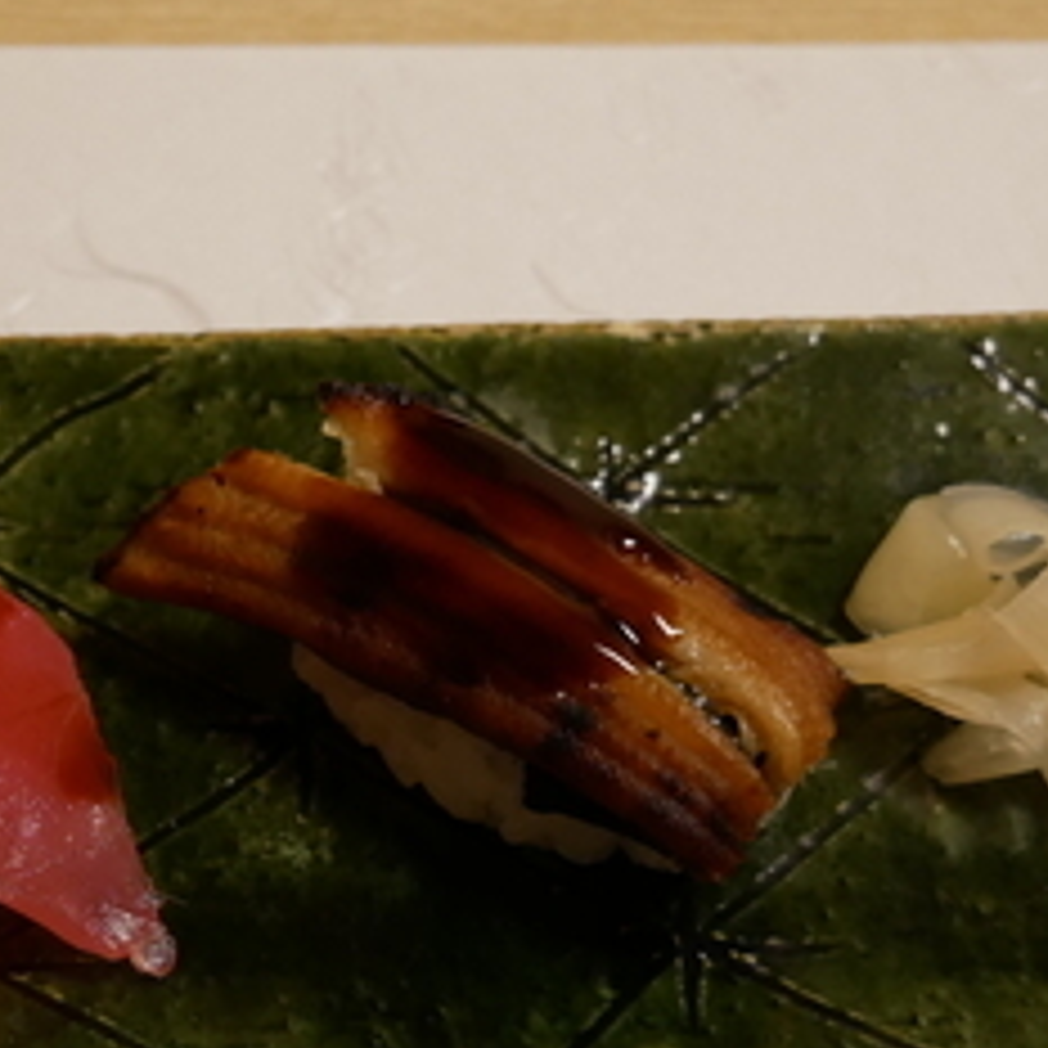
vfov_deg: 21.1
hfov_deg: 21.0
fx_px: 2809
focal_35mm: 82
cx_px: 306
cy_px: 672
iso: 1000
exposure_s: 1/60
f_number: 3.9
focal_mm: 18
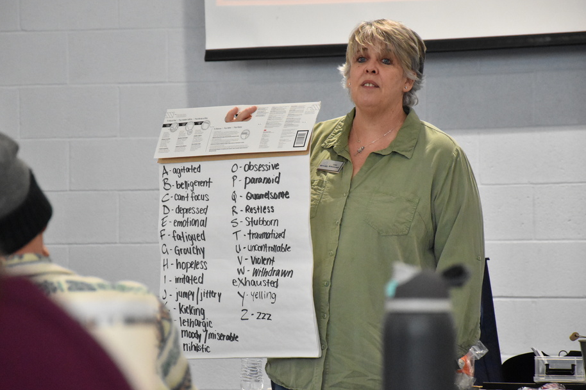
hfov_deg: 10.5
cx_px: 272
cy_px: 205
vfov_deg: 7.0
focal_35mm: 195
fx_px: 3173
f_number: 5.6
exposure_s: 1/320
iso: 6400
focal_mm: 116
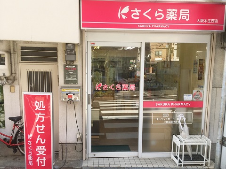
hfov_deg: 61.7
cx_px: 113
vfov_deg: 48.2
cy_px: 84
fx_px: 189
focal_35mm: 29
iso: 25
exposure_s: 1/349
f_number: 2.2
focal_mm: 4.15
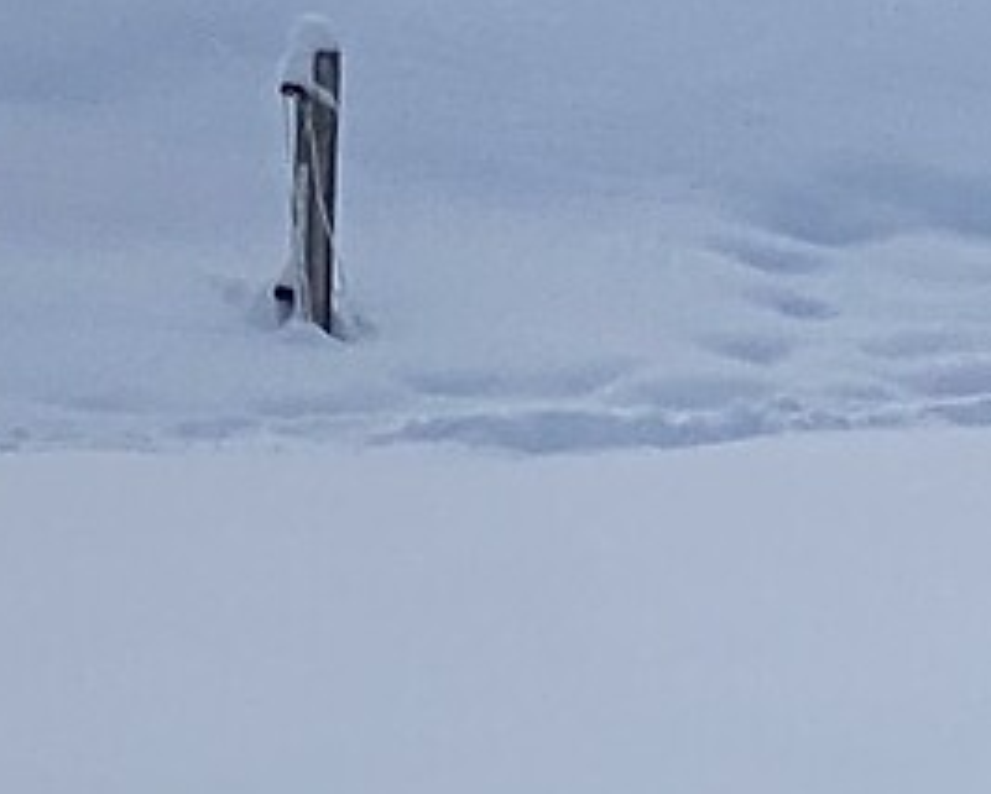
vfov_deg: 4.1
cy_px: -1829
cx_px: -1180
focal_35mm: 365
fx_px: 10713
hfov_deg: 5.2
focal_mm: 6
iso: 20
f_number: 2
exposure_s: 1/1712
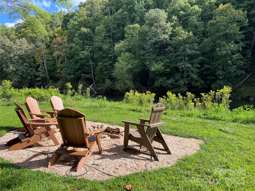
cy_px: 96
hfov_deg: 67.3
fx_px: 192
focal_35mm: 26
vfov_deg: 53.1
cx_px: 128
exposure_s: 1/1196
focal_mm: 5.7
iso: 50
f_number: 1.5
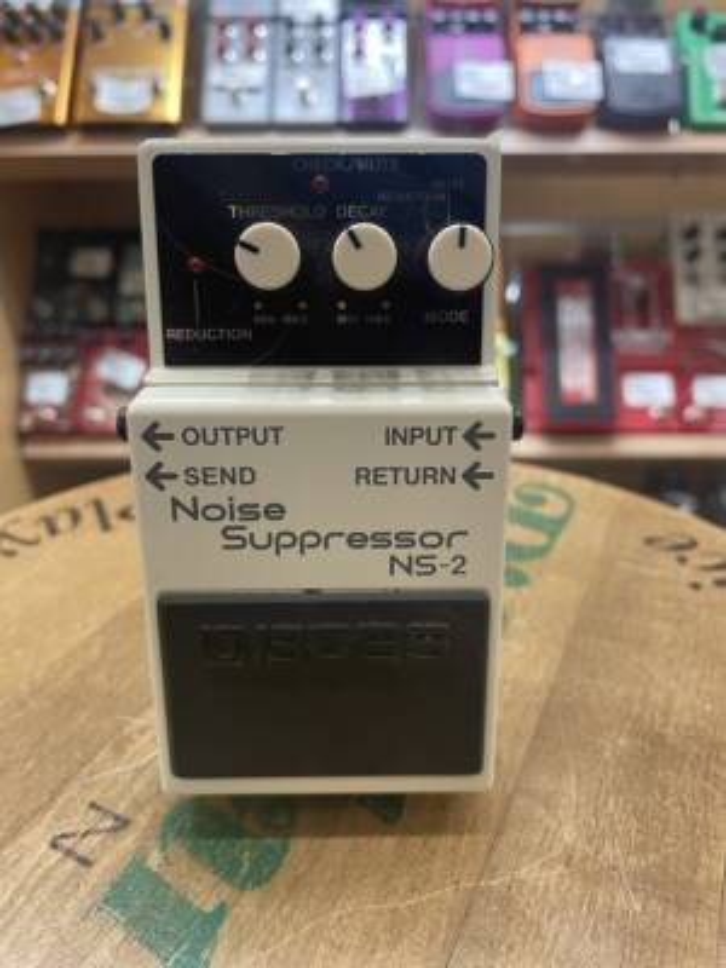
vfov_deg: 67.3
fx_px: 727
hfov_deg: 53.1
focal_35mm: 26
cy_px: 484
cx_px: 363
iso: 160
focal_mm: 4.2
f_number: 1.6
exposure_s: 1/60
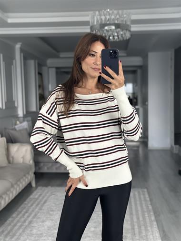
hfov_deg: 30.3
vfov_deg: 39.6
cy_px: 120
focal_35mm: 48
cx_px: 90
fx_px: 334
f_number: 1.78
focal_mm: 6.86
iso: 320
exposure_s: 1/60
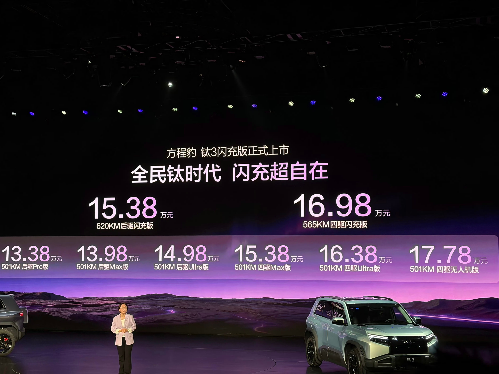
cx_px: 250
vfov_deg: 28.0
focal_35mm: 52
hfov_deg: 36.8
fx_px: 750
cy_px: 187
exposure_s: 1/70
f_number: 1.6
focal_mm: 5.96
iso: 50
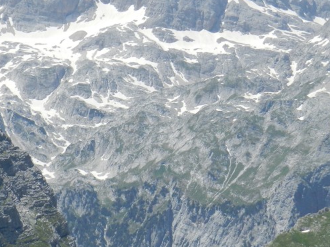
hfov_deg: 8.3
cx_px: 153
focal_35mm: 238
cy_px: 143
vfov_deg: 6.2
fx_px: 2268
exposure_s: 1/1000
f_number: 4.8
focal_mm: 20.5
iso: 160
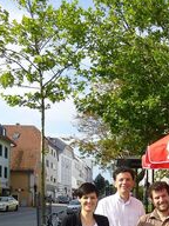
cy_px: 206
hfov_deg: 27.3
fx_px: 338
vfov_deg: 34.6
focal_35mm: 52
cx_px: 142
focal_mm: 4.5
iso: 100
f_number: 3.1
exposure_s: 1/640
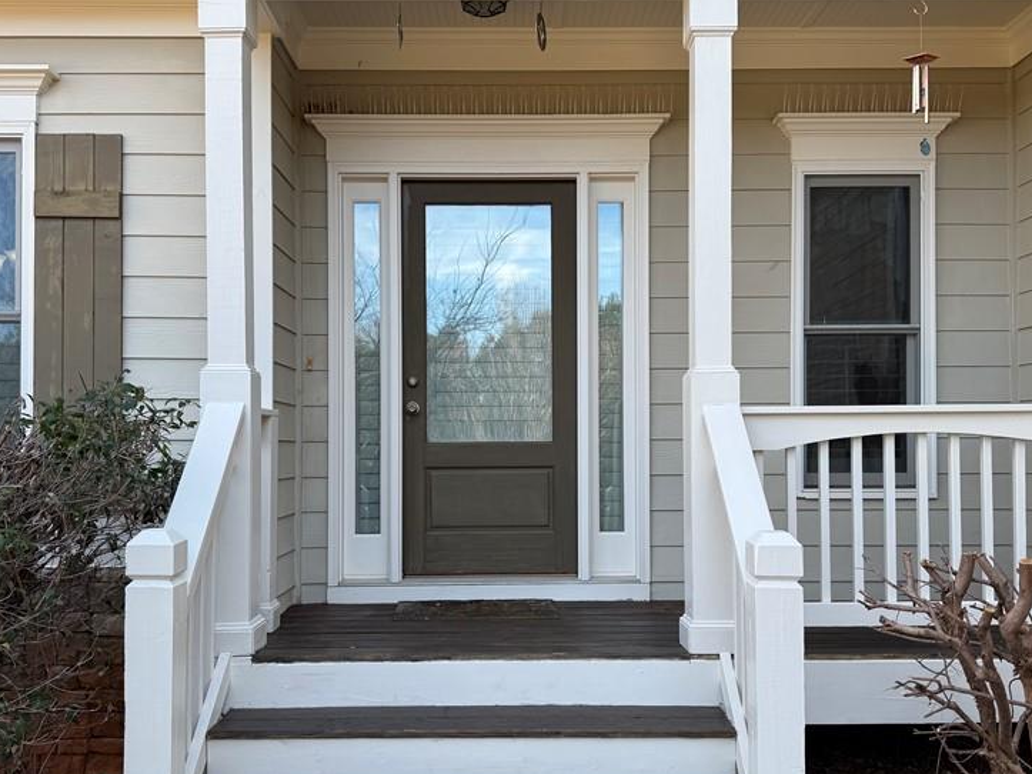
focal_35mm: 34
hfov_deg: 54.0
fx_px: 1013
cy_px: 426
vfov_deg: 41.7
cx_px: 518
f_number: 1.78
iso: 80
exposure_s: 1/632
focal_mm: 6.76
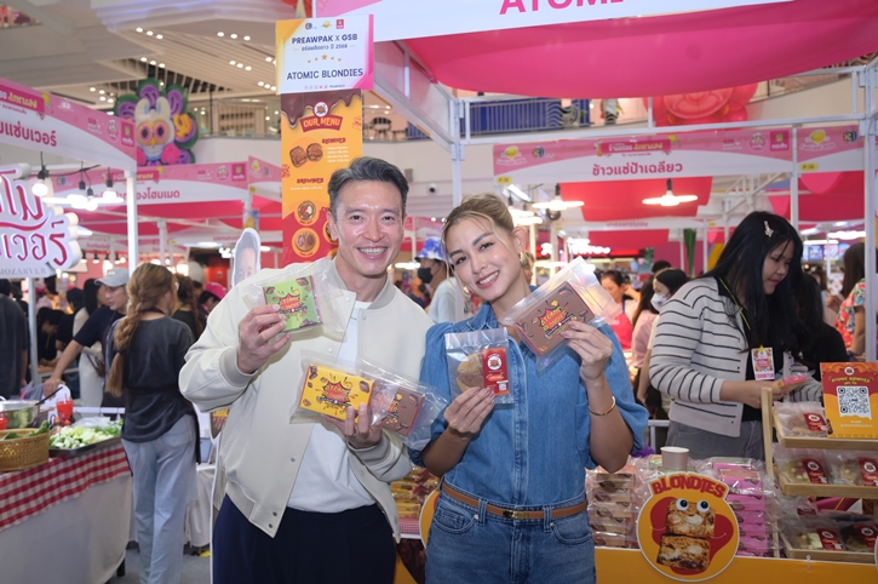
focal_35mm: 32
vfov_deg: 40.5
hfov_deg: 58.0
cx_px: 439
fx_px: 792
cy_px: 292
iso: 640
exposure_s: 1/200
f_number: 4
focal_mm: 32.5
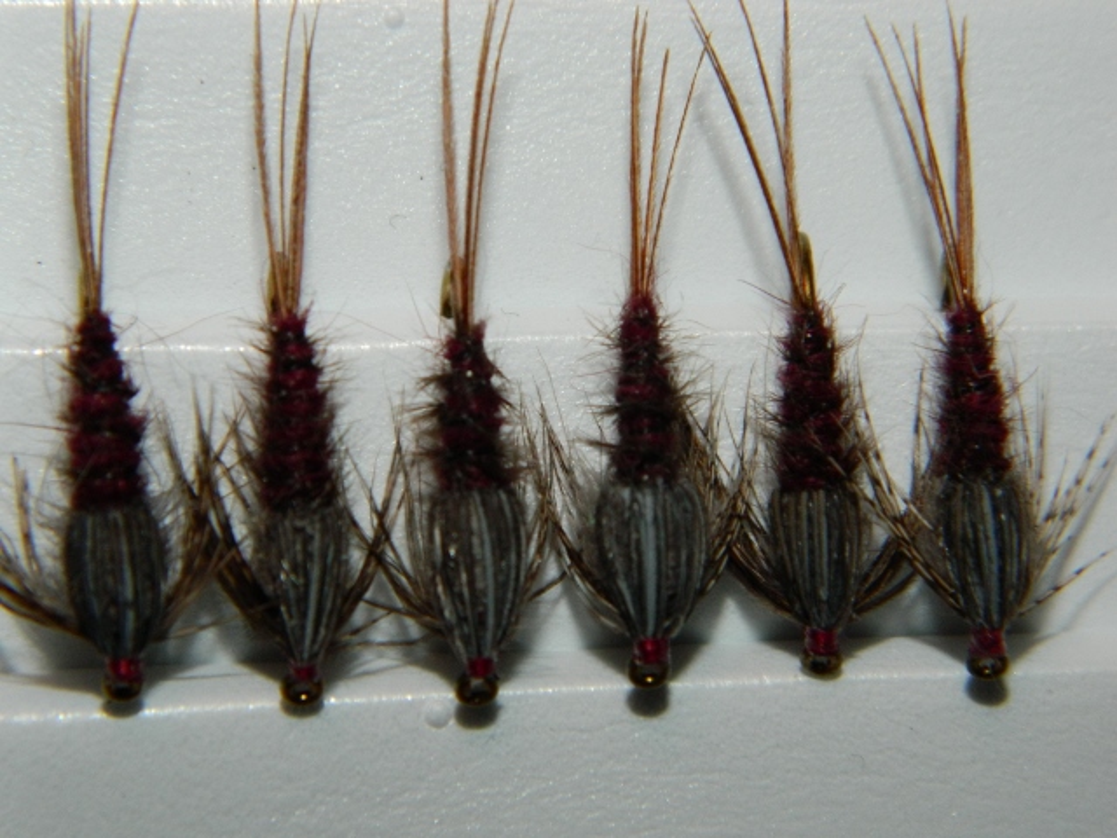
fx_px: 3324
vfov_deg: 14.4
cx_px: 558
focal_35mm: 103
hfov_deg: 19.1
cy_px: 419
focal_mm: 18.6
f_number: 12.6
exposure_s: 1/60
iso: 200
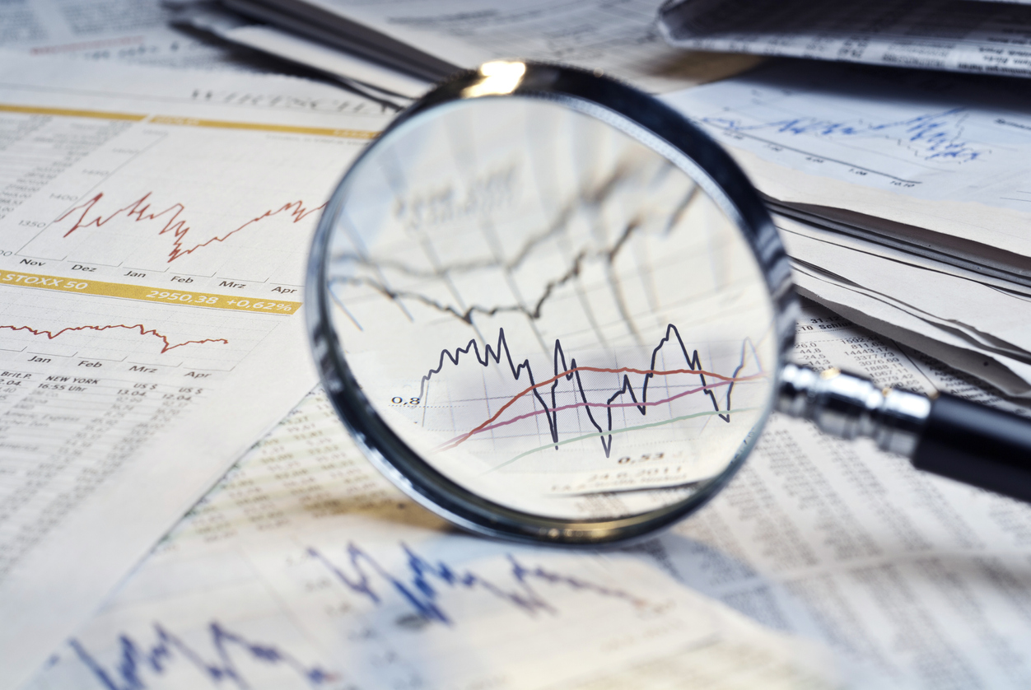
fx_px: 2365
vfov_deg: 16.6
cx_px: 516
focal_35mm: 82
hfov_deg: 24.6
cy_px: 345
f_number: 8
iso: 100
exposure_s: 1/250
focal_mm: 55
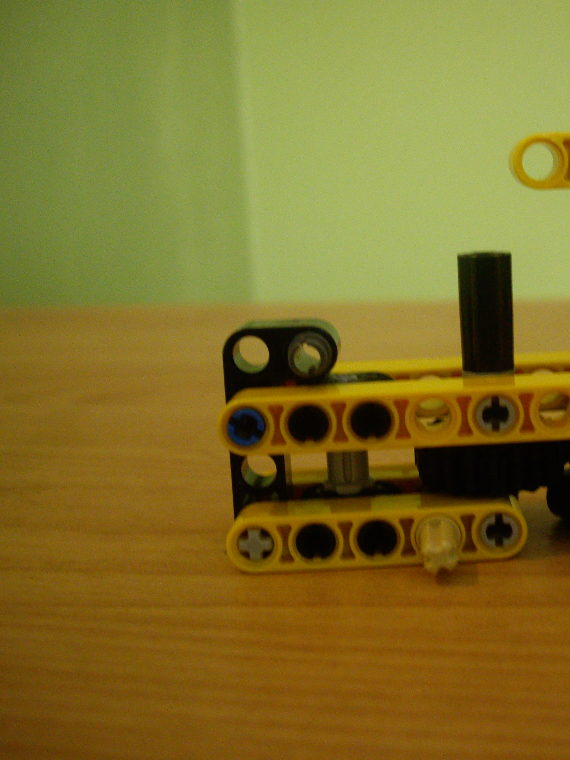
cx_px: 500
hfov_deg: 27.6
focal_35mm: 51
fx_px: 1120
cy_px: 380
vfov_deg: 37.5
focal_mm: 7.9
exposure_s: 1/50
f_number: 2.8
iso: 400
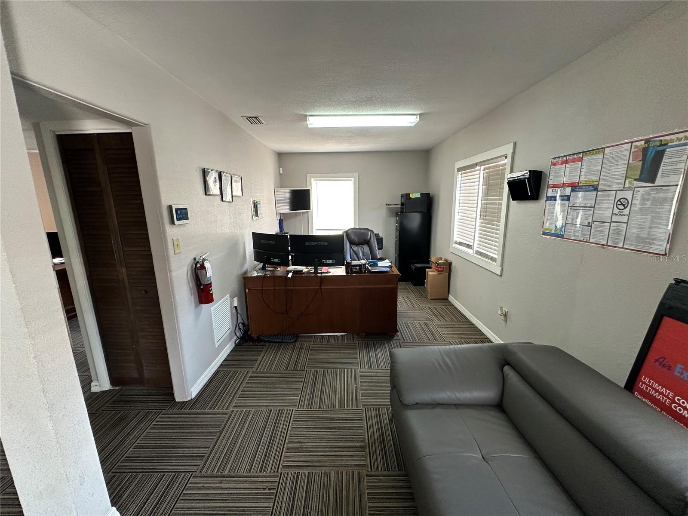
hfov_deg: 102.1
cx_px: 344
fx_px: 278
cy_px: 258
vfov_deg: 85.7
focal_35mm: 14
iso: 160
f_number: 2.2
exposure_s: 1/60
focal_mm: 2.22
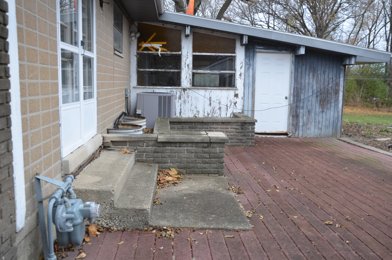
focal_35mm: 32
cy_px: 130
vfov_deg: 41.5
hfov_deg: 59.6
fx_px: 342
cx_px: 196
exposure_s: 1/160
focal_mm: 21
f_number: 6.3
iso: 200
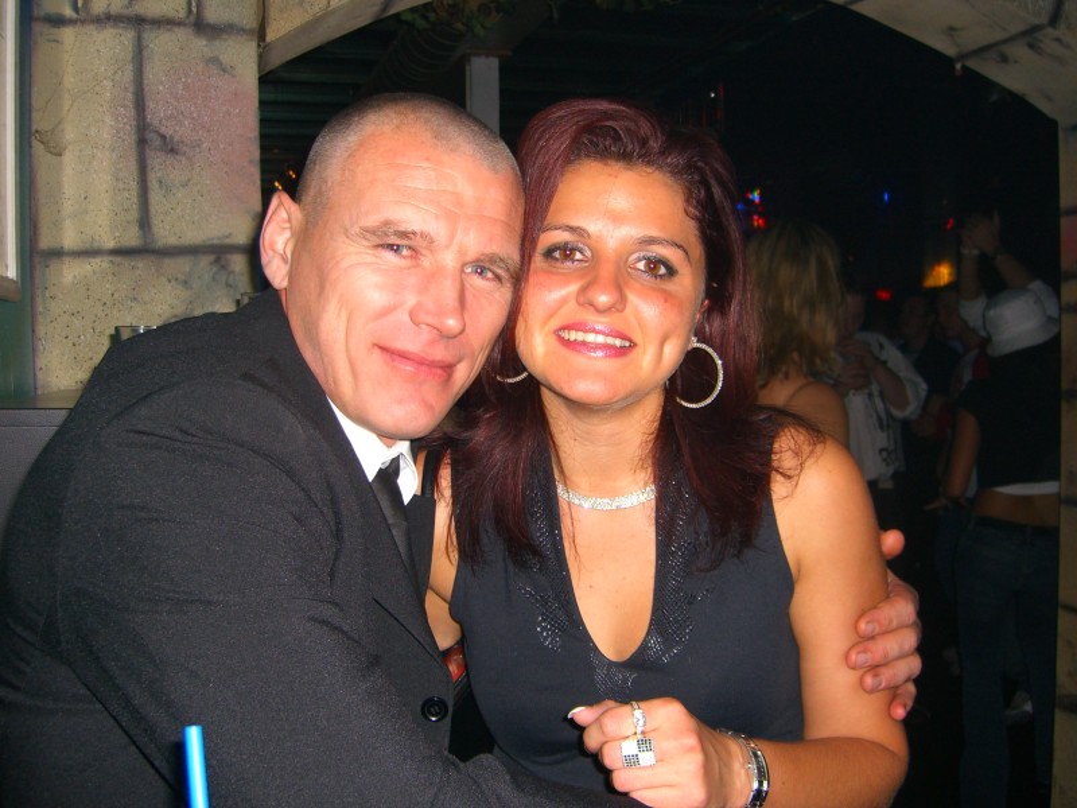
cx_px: 538
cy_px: 404
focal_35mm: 38
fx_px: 1182
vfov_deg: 37.7
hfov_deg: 49.0
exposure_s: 1/60
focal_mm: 7.9
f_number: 2.8
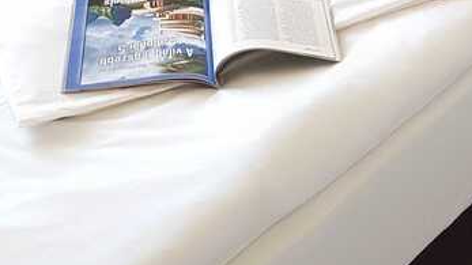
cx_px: 380
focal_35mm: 87
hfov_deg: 24.1
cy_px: -256
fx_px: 1089
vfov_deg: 12.3
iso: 100
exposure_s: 1/50
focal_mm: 4.2
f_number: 1.7
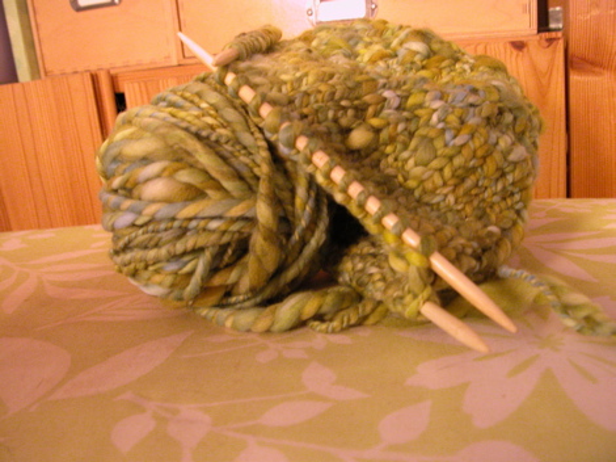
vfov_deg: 40.7
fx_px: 623
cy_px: 231
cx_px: 308
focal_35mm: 35
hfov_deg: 52.6
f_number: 2.8
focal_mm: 8.9
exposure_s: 1/1.5
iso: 400
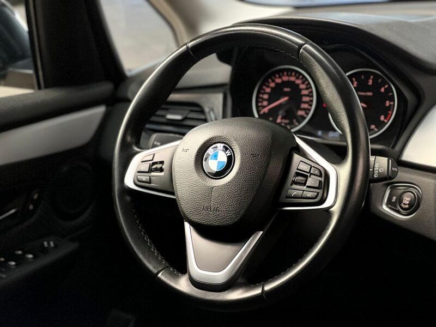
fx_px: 970
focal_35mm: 77
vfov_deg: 19.1
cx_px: 218
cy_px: 164
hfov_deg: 25.3
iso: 250
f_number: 2.8
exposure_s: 1/73
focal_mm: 9
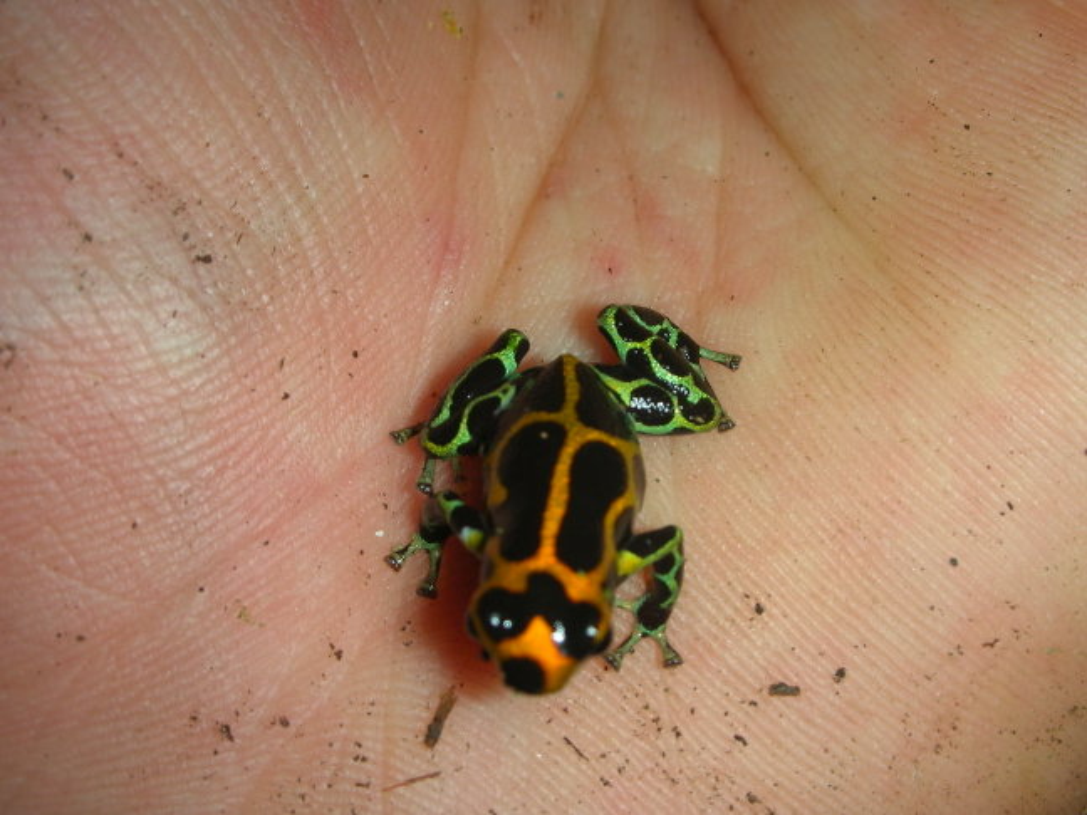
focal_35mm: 61
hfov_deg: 31.7
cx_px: 544
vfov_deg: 24.0
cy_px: 408
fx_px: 1916
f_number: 11.3
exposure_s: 1/120
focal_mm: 10.1
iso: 50
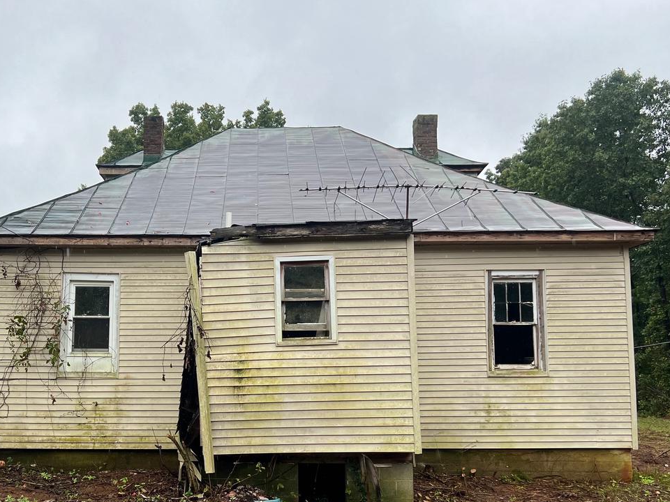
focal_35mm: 39
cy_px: 309
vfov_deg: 36.6
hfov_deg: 47.3
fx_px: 755
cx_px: 238
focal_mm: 5.7
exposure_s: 1/909
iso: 50
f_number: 1.5
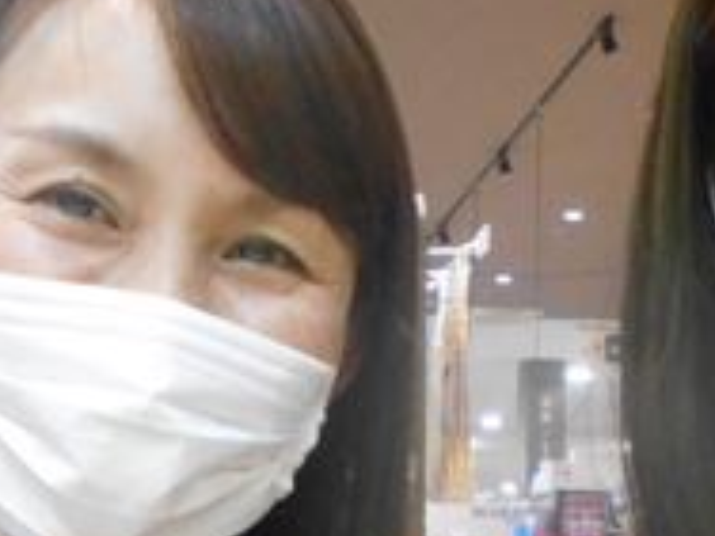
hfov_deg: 23.5
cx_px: 468
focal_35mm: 83
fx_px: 1714
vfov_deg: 16.4
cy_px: 775
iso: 800
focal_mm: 4.6
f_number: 3.2
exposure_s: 1/60
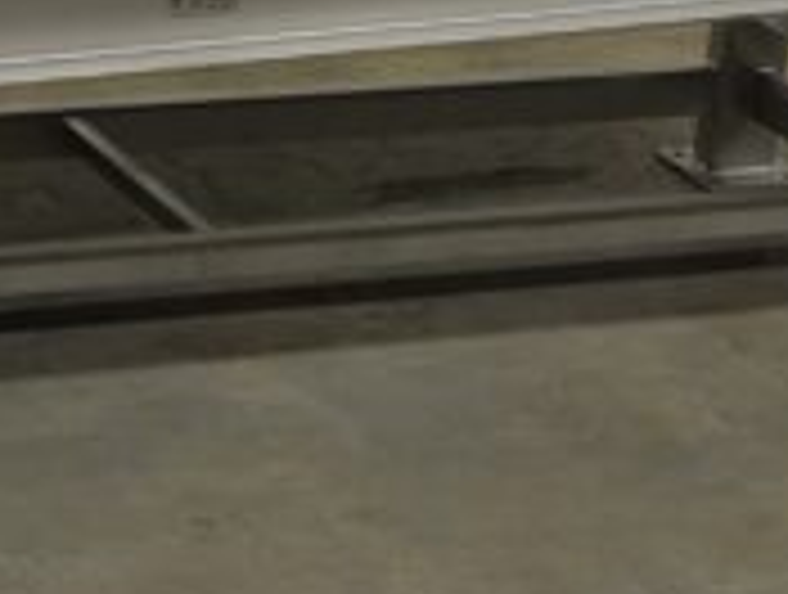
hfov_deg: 9.5
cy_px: -119
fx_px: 4745
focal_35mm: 208
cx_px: 252
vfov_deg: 7.1
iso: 400
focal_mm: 11.56
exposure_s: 1/80
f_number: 5
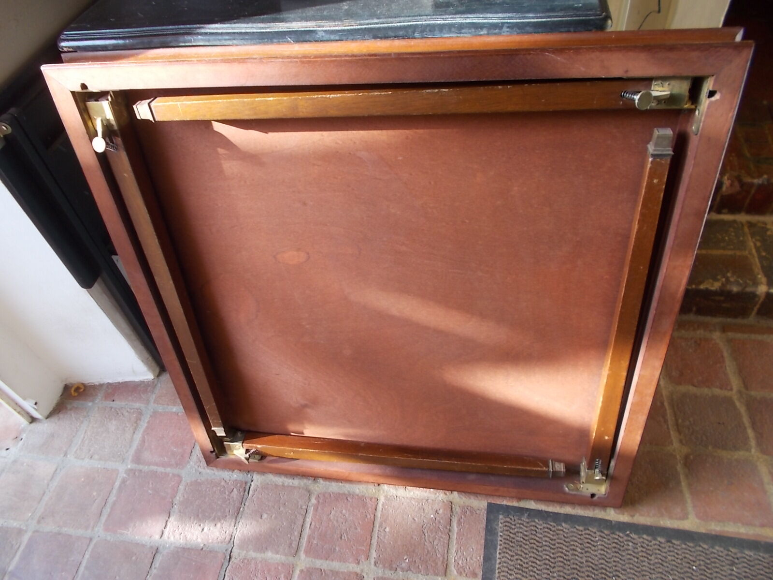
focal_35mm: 26
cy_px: 290
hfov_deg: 67.3
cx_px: 386
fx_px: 581
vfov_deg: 53.1
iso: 80
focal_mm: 4.6
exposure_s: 1/60
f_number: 3.2
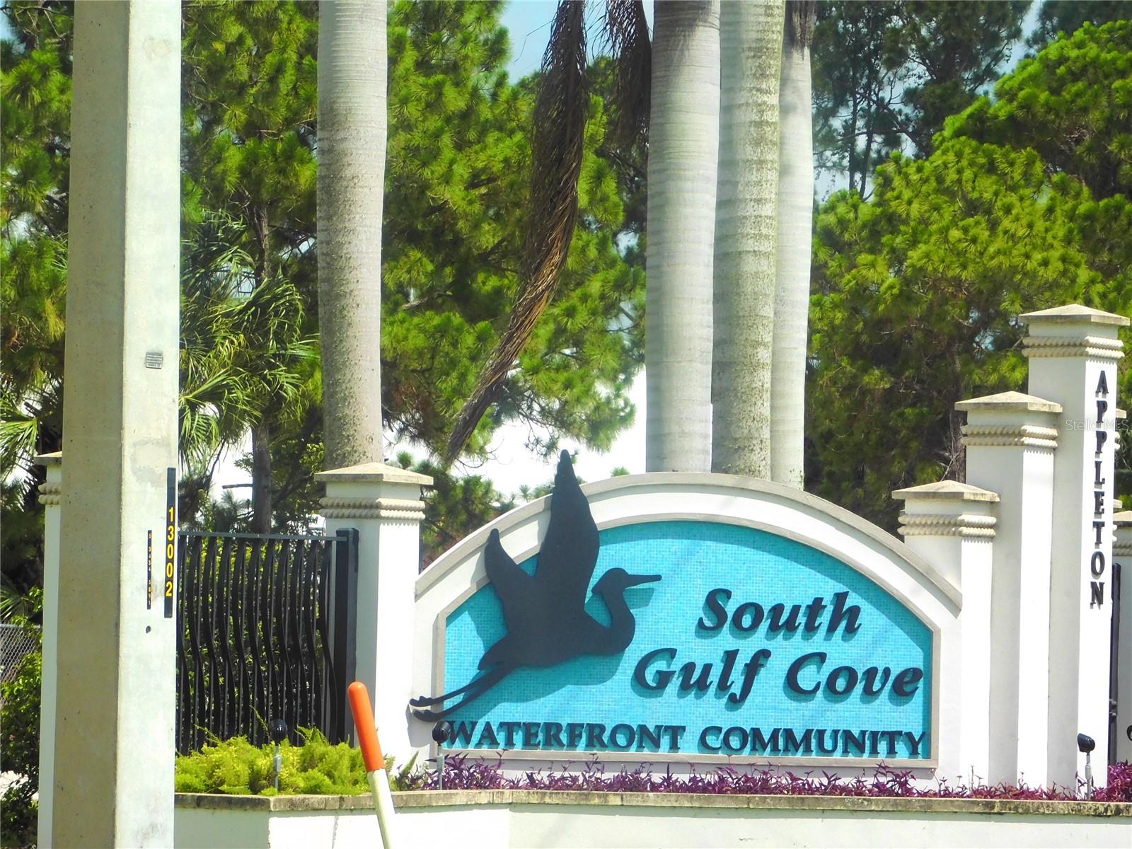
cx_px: 566
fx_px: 5559
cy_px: 424
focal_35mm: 170
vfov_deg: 8.7
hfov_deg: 11.6
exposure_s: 1/800
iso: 125
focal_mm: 30.1
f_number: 5.3
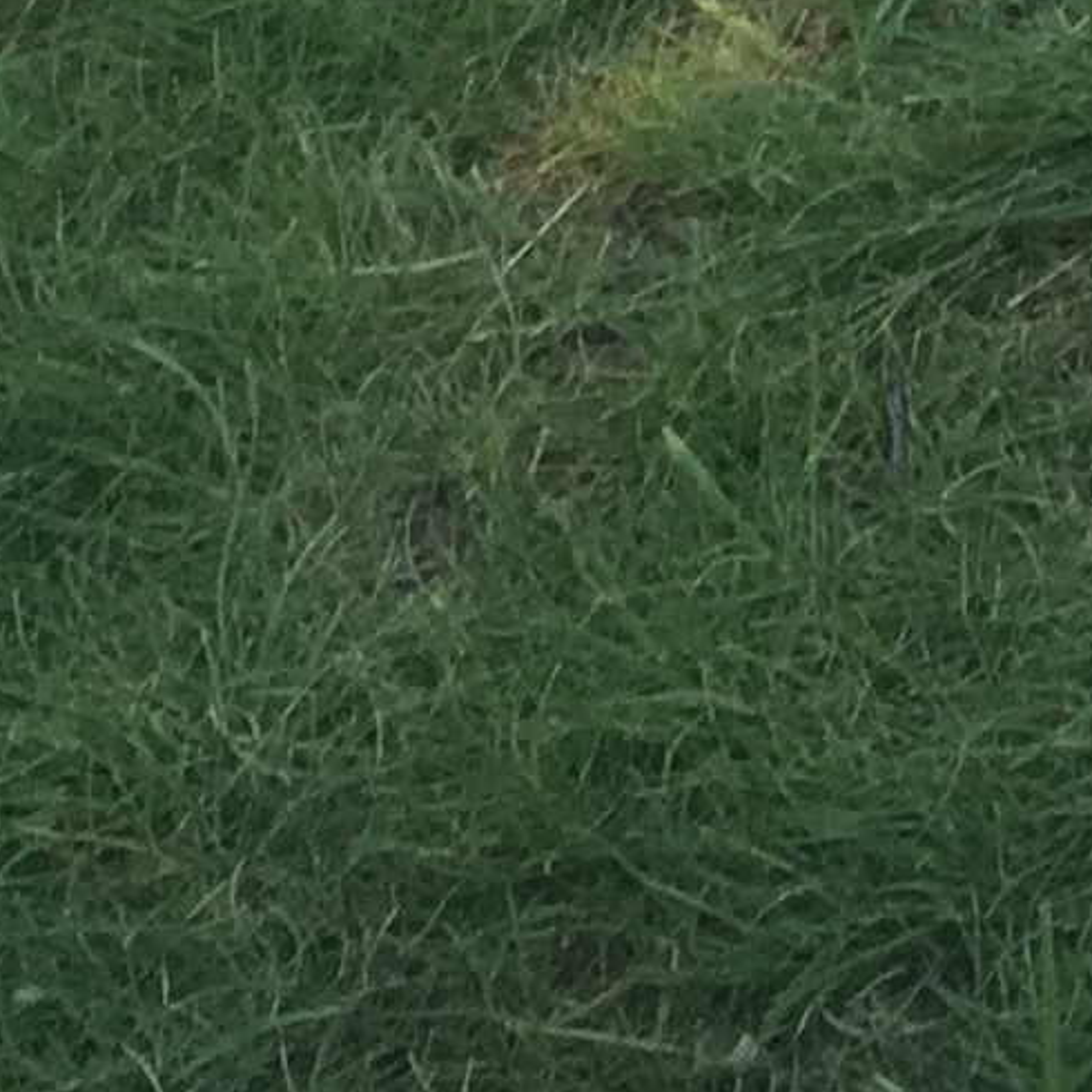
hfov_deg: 7.9
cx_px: 2249
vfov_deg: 6.9
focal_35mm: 211
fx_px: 7531
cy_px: -2879
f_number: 2.2
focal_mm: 4.15
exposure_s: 1/120
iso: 32
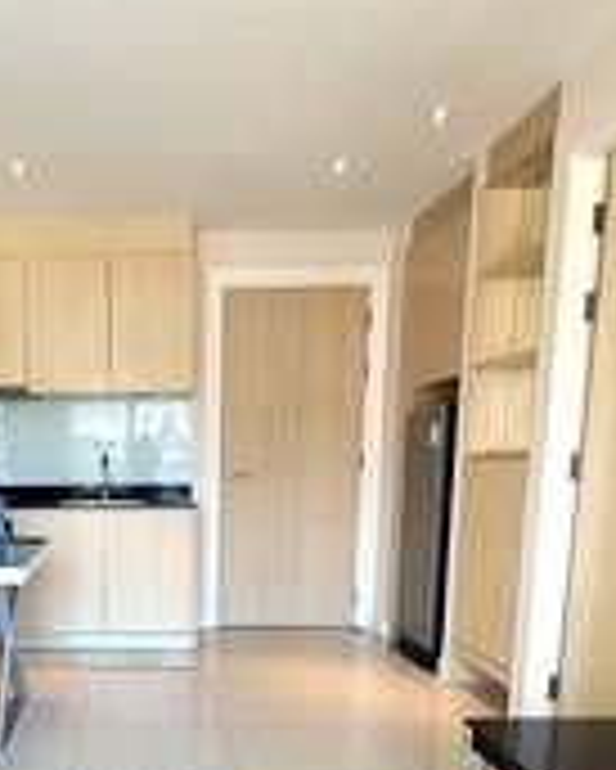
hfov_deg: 43.7
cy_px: 576
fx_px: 729
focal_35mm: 32
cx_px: 126
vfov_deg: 53.2
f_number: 2.2
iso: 125
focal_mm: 2.22
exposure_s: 1/99
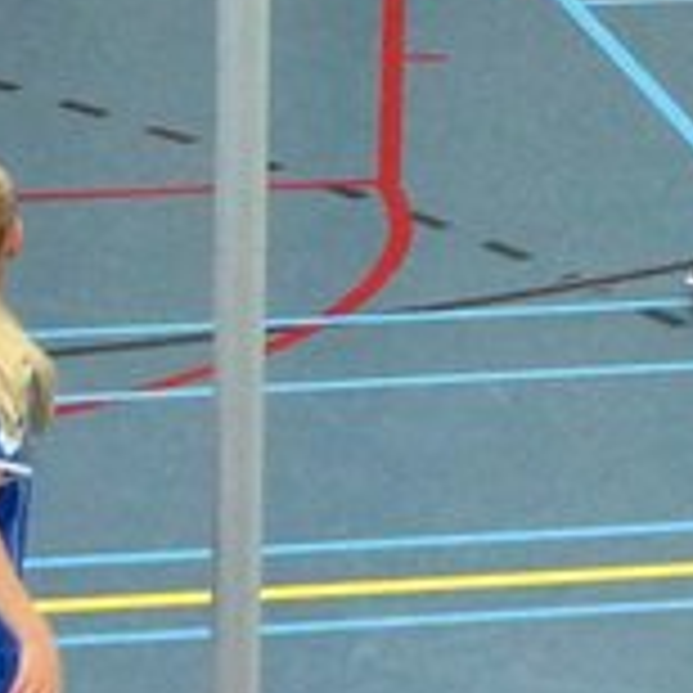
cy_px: 22
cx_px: 310
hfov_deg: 7.9
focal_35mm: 221
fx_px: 5006
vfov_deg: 7.9
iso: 1000
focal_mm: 26
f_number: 5.6
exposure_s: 1/125
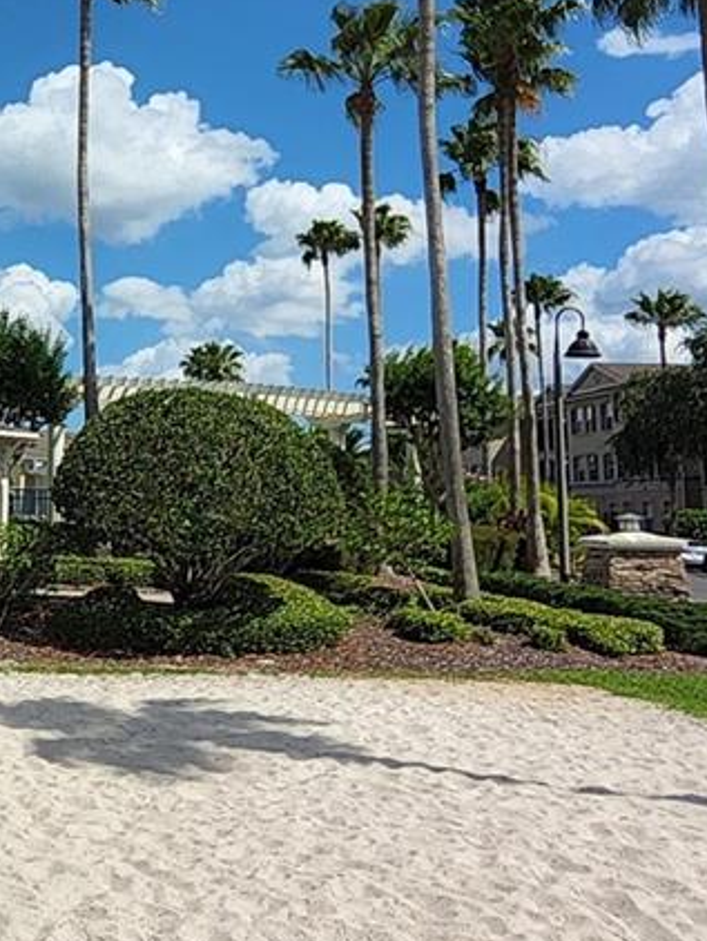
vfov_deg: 49.8
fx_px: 1007
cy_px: 384
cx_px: -86
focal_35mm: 37
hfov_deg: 33.4
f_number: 2.2
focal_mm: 1.13
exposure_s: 1/2430
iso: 32
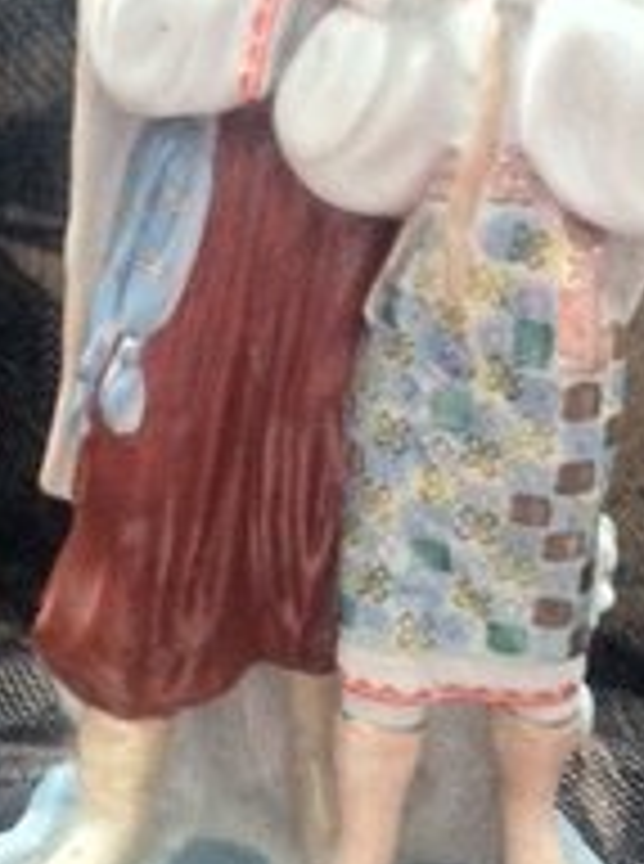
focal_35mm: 73
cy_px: 356
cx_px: 367
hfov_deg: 20.1
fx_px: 1819
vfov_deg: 26.7
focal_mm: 3.85
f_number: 2.8
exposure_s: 1/15
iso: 640
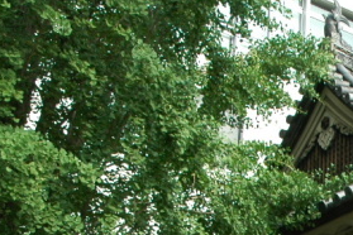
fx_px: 1186
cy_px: 425
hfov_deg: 15.8
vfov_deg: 10.6
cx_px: 502
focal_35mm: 121
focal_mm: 22
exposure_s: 1/100
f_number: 9
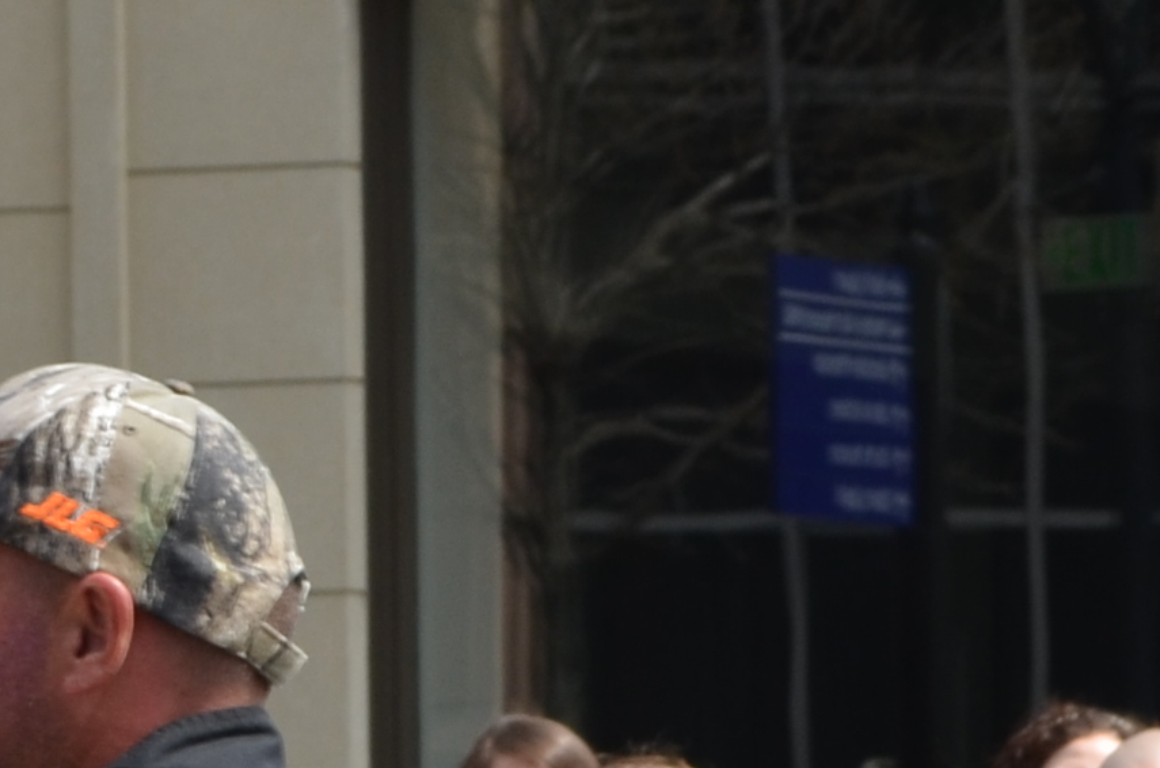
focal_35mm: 346
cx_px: 411
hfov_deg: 6.0
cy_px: 1817
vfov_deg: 3.9
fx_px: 11124
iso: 180
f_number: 8
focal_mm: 40
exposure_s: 1/250
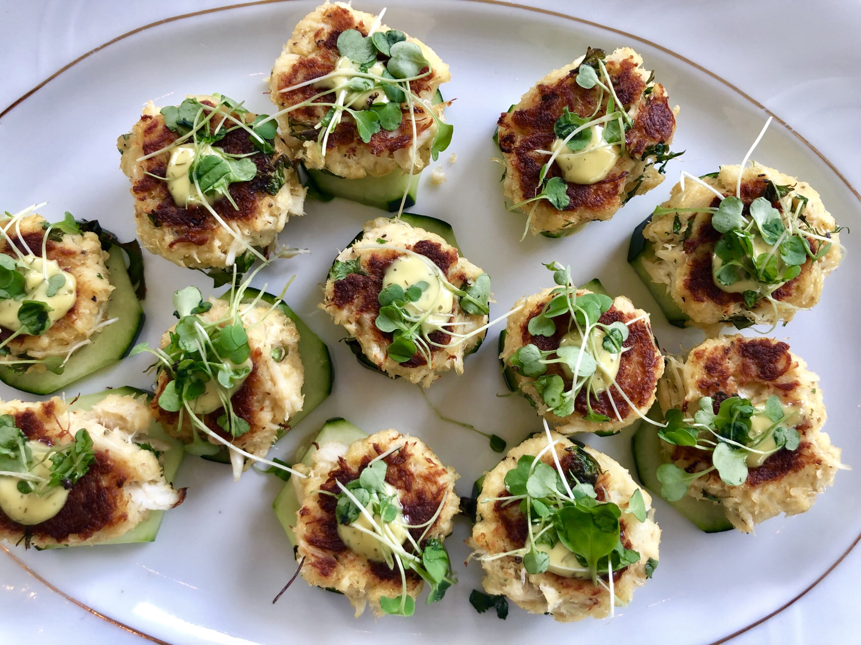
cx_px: 430
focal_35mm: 28
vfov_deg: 49.7
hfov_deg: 63.4
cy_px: 322
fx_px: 696
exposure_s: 1/40
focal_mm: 3.99
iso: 25
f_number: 1.8
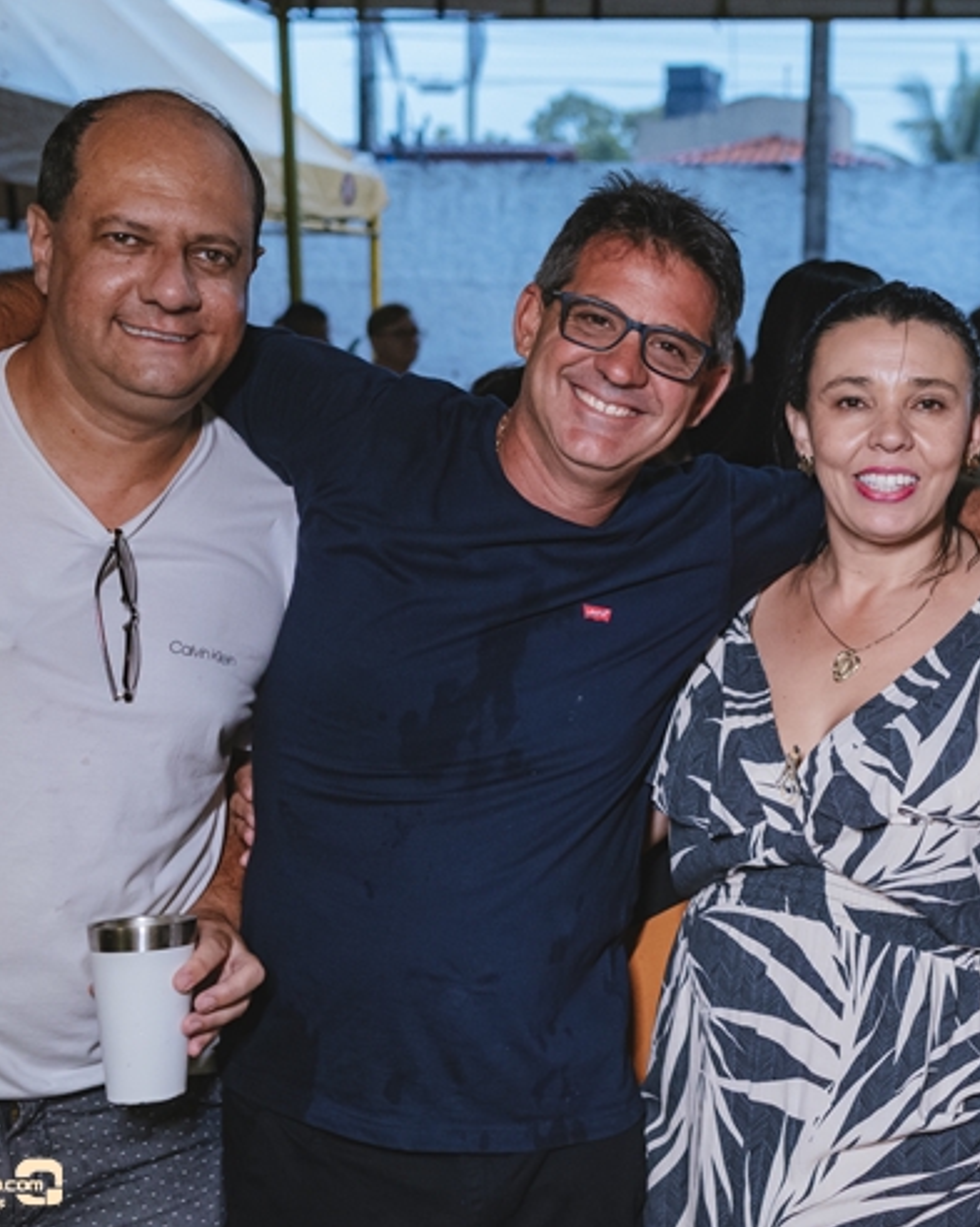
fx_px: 1851
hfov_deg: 28.9
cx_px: 803
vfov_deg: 36.7
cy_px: 615
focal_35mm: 51
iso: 2500
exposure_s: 1/500
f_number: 2.2
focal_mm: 24
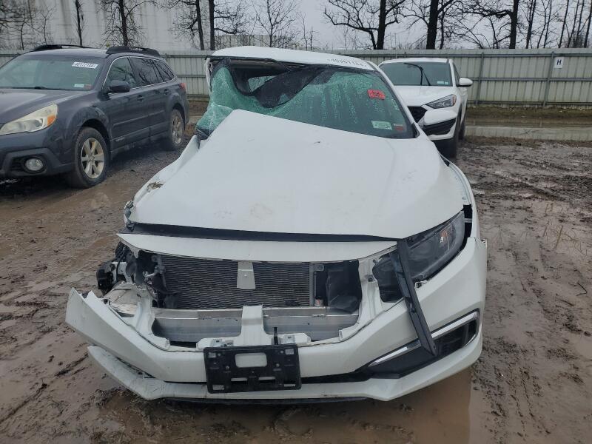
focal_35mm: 26
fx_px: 445
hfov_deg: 67.3
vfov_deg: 53.1
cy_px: 222
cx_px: 296
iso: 50
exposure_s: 1/714
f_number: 1.5
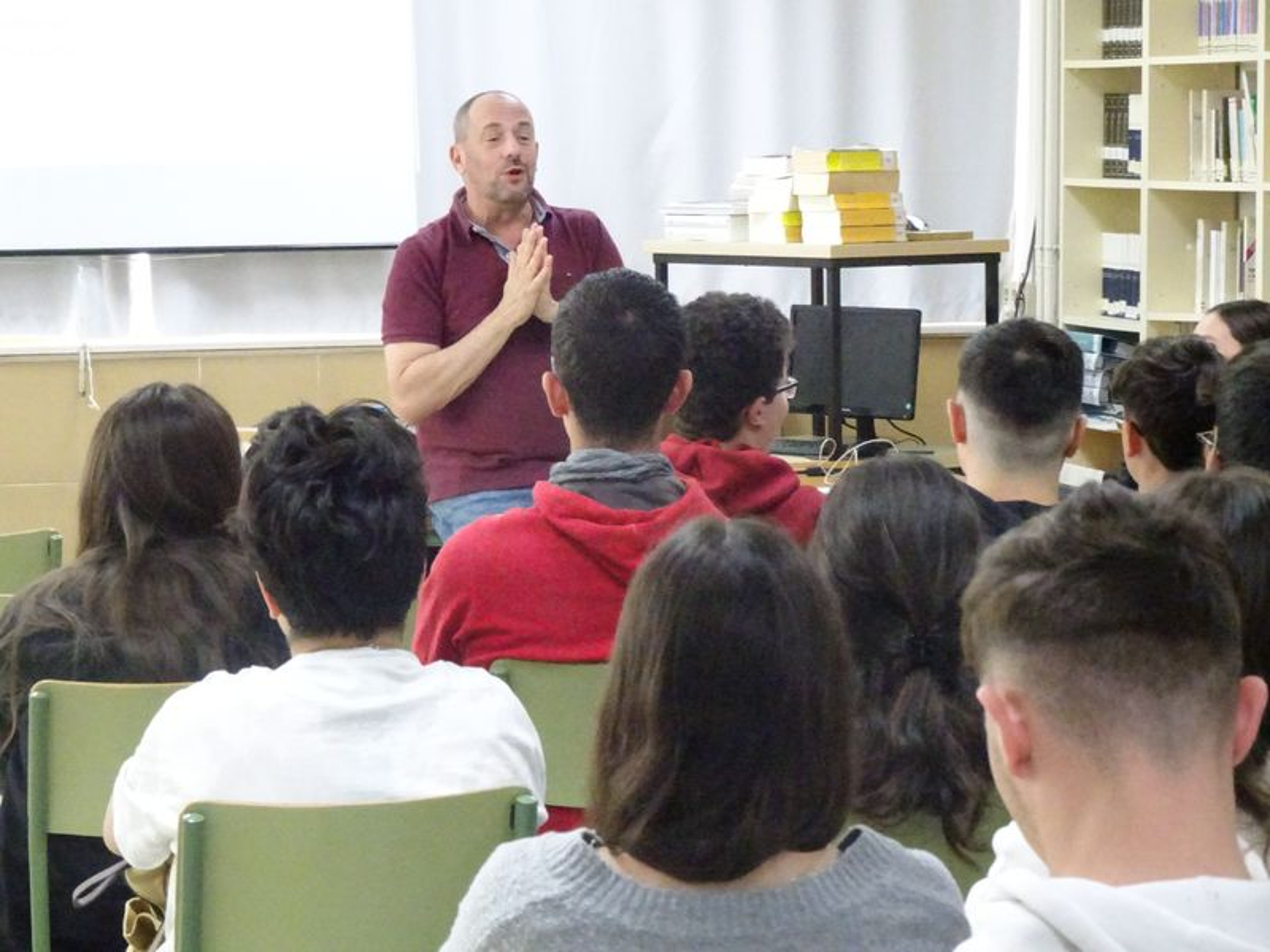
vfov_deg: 12.9
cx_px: 635
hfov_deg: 17.1
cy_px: 476
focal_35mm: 115
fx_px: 4219
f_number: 5.6
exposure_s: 1/100
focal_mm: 19.68
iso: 3200
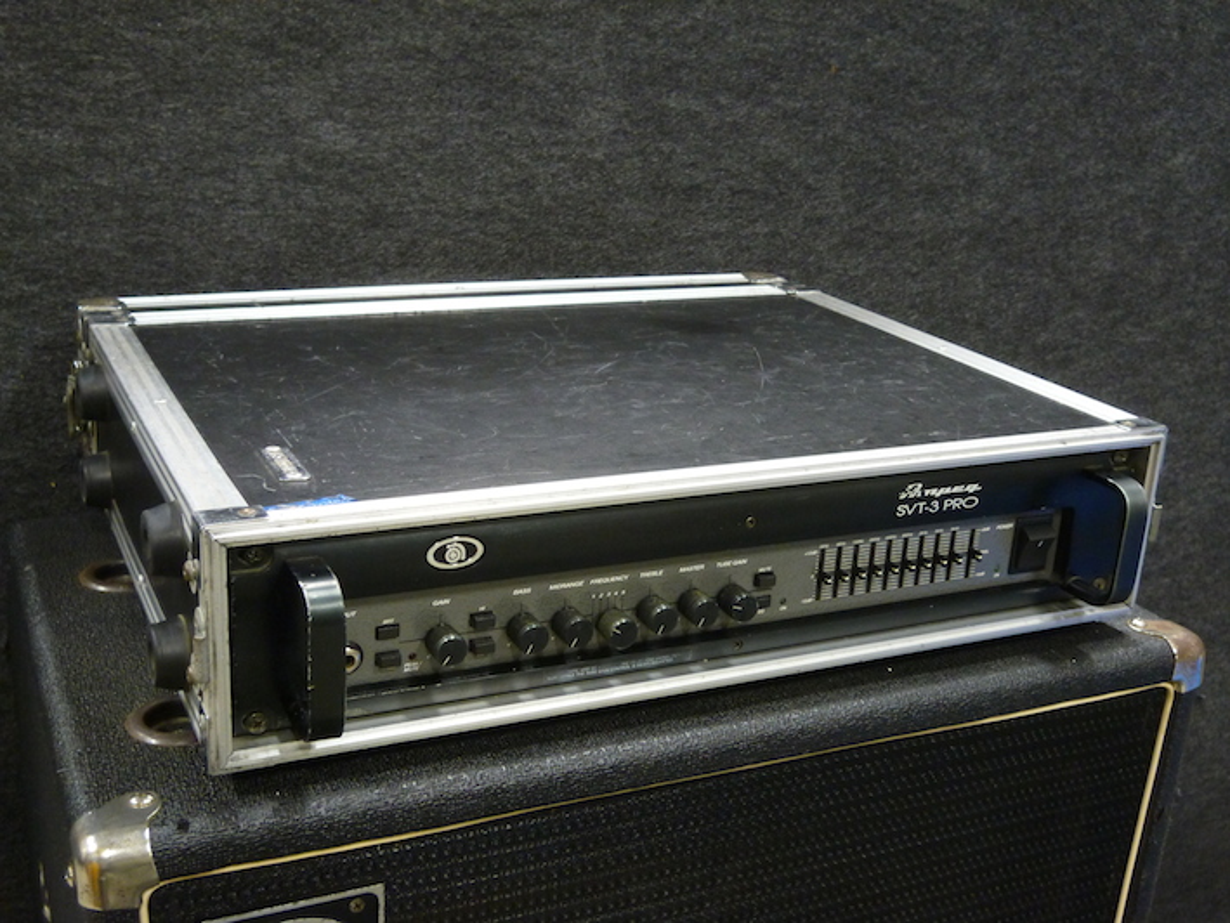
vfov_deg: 35.1
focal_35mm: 41
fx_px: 1457
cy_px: 462
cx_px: 615
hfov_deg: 45.8
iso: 400
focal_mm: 7.3
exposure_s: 1/5
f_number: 3.1
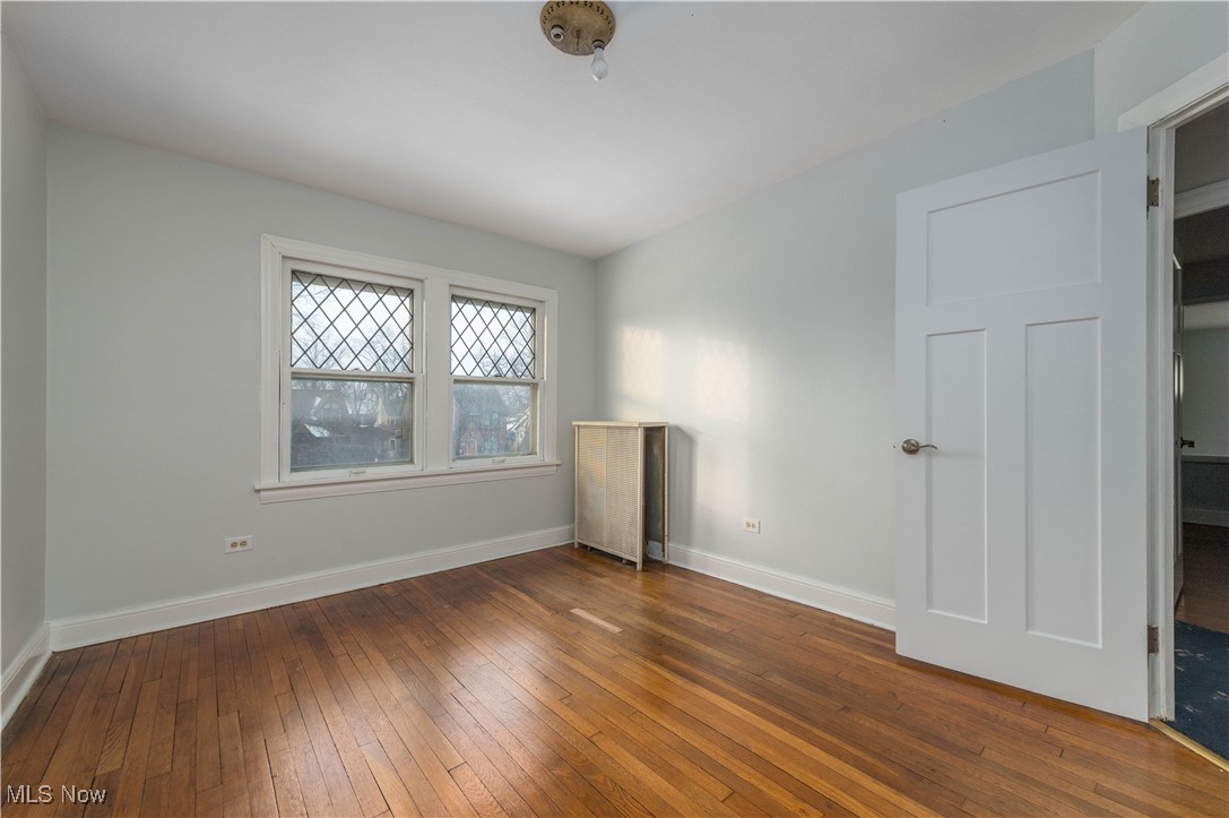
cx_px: 614
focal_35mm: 14
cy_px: 409
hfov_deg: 104.3
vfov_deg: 81.1
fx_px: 478
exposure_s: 1/60
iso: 320
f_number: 8
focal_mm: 14
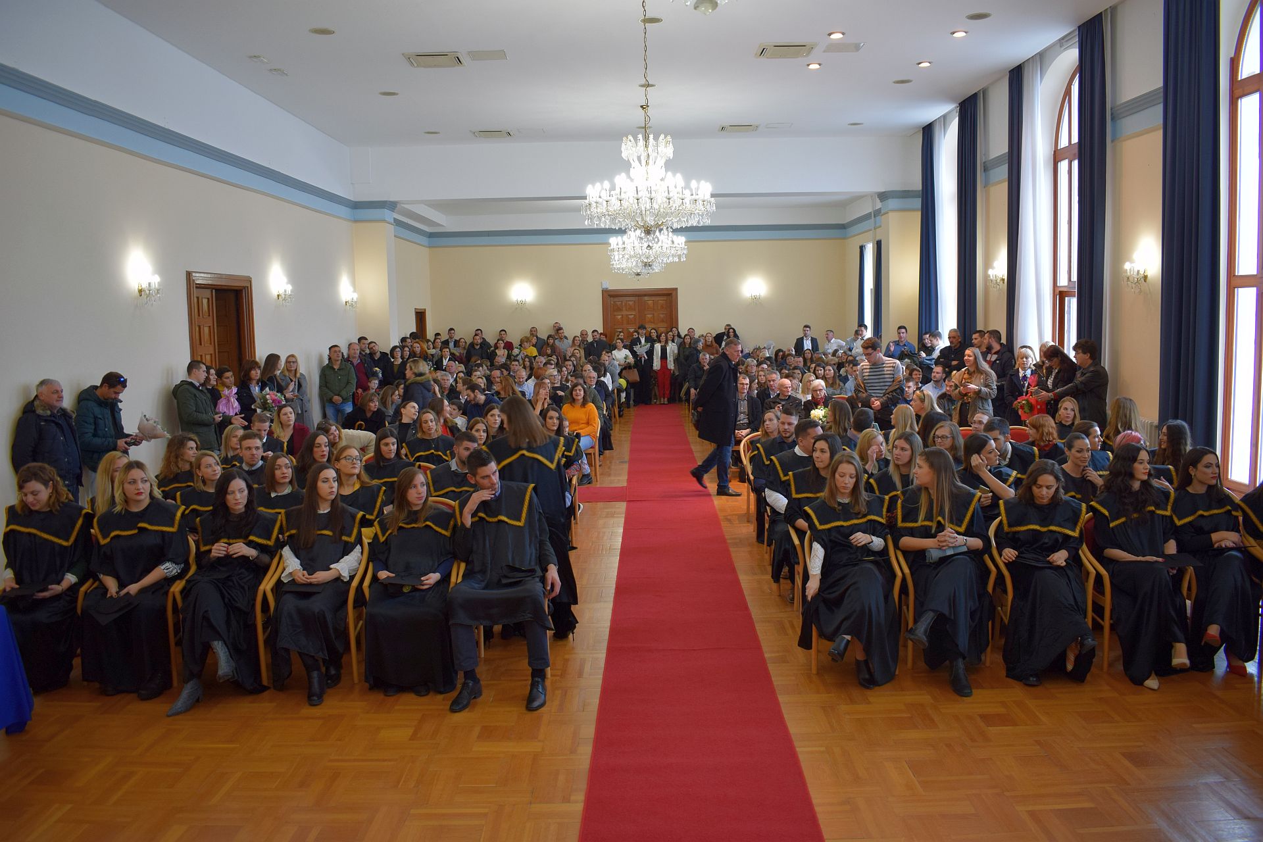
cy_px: 421
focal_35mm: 27
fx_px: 947
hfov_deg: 67.4
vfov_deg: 47.9
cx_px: 632
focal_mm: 18
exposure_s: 1/80
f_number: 4.5
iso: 400
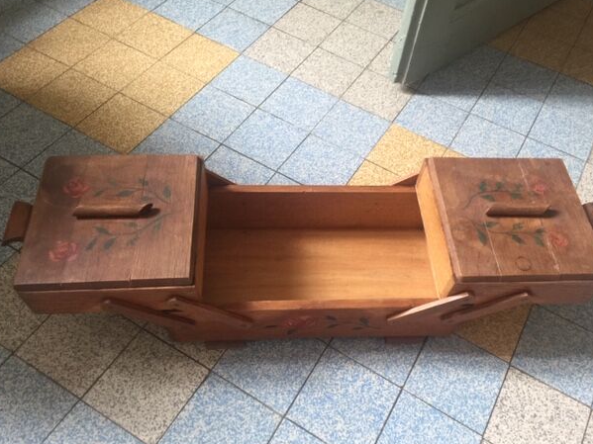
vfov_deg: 45.4
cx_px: 306
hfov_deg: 58.3
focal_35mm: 31
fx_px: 531
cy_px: 230
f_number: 2.2
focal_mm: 4.15
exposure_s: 1/17
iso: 64
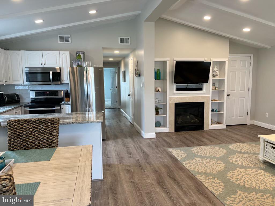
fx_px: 206
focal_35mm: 26
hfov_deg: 67.3
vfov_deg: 53.0
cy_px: 103
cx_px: 138
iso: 64
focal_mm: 5.7
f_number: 1.5
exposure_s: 1/120
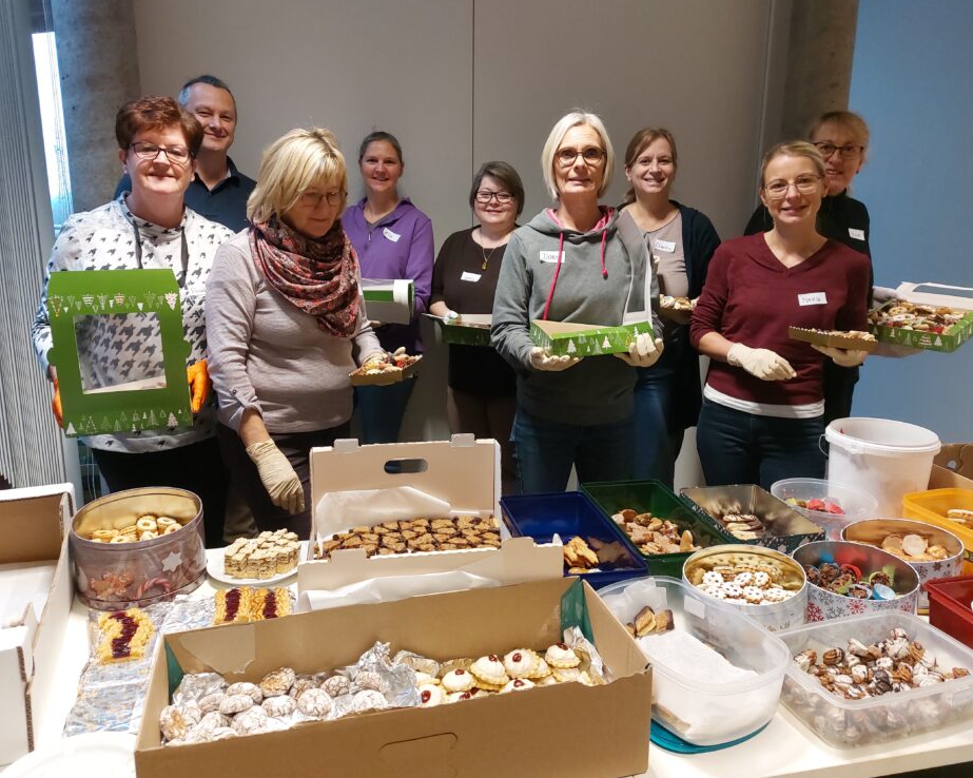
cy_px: 380
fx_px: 749
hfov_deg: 66.0
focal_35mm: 26
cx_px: 482
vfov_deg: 54.9
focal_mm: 5.23
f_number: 1.8
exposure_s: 1/100
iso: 320
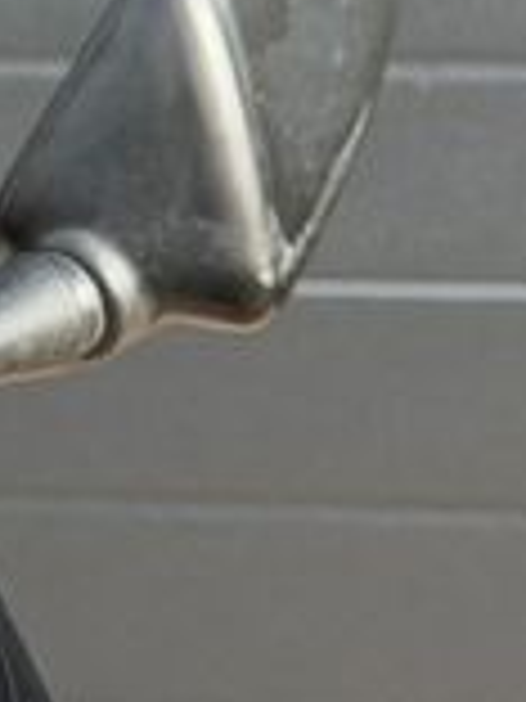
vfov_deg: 9.9
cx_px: -522
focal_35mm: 197
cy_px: 792
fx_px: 3991
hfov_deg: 7.3
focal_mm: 6.76
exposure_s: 1/1575
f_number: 1.78
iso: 100
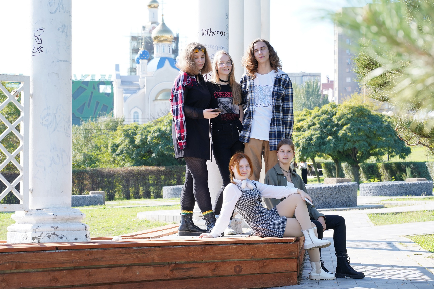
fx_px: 1266
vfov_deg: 13.0
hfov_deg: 19.5
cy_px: 144
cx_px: 217
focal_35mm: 105
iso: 320
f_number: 9
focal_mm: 105
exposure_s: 1/160
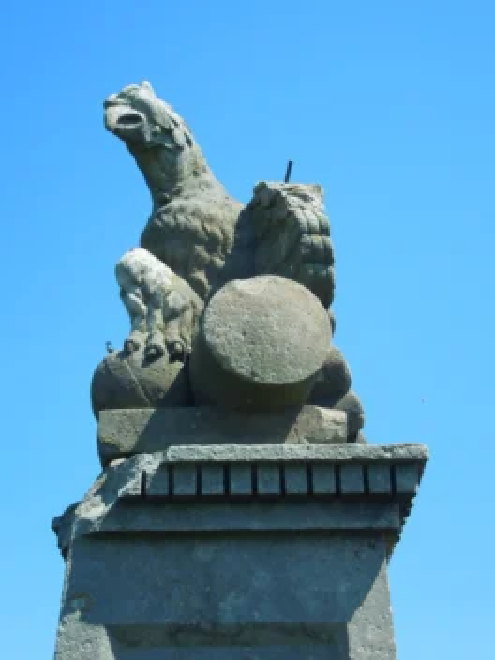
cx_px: 248
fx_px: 1030
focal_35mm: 54
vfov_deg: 35.5
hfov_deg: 27.0
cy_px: 330
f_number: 8.4
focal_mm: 9.8
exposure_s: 1/500
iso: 400
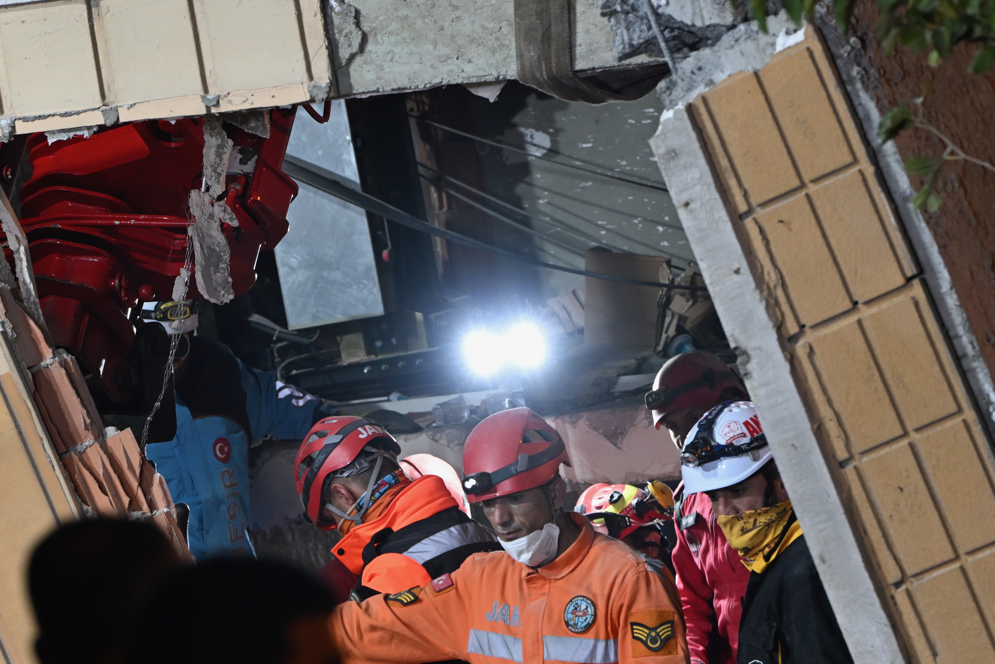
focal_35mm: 340
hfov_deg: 6.1
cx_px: 390
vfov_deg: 4.0
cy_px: 367
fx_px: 9397
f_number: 5.6
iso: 1250
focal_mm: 200
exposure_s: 1/100
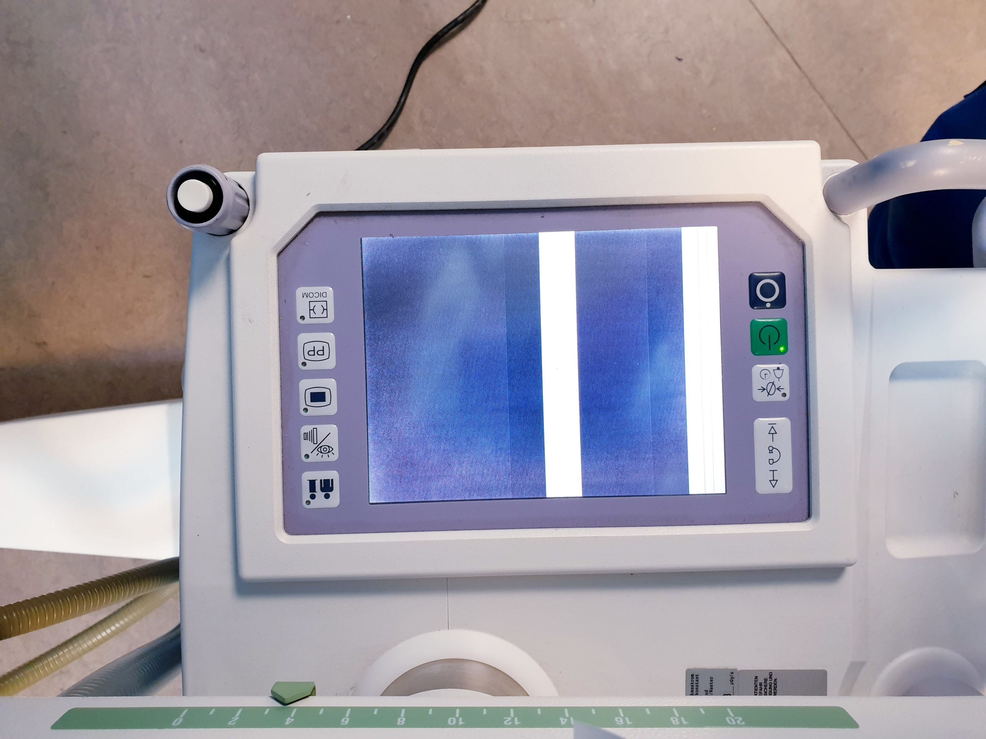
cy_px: 370
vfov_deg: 53.1
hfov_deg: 67.3
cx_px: 493
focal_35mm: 26
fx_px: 741
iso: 160
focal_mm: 4.3
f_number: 2.4
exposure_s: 1/50
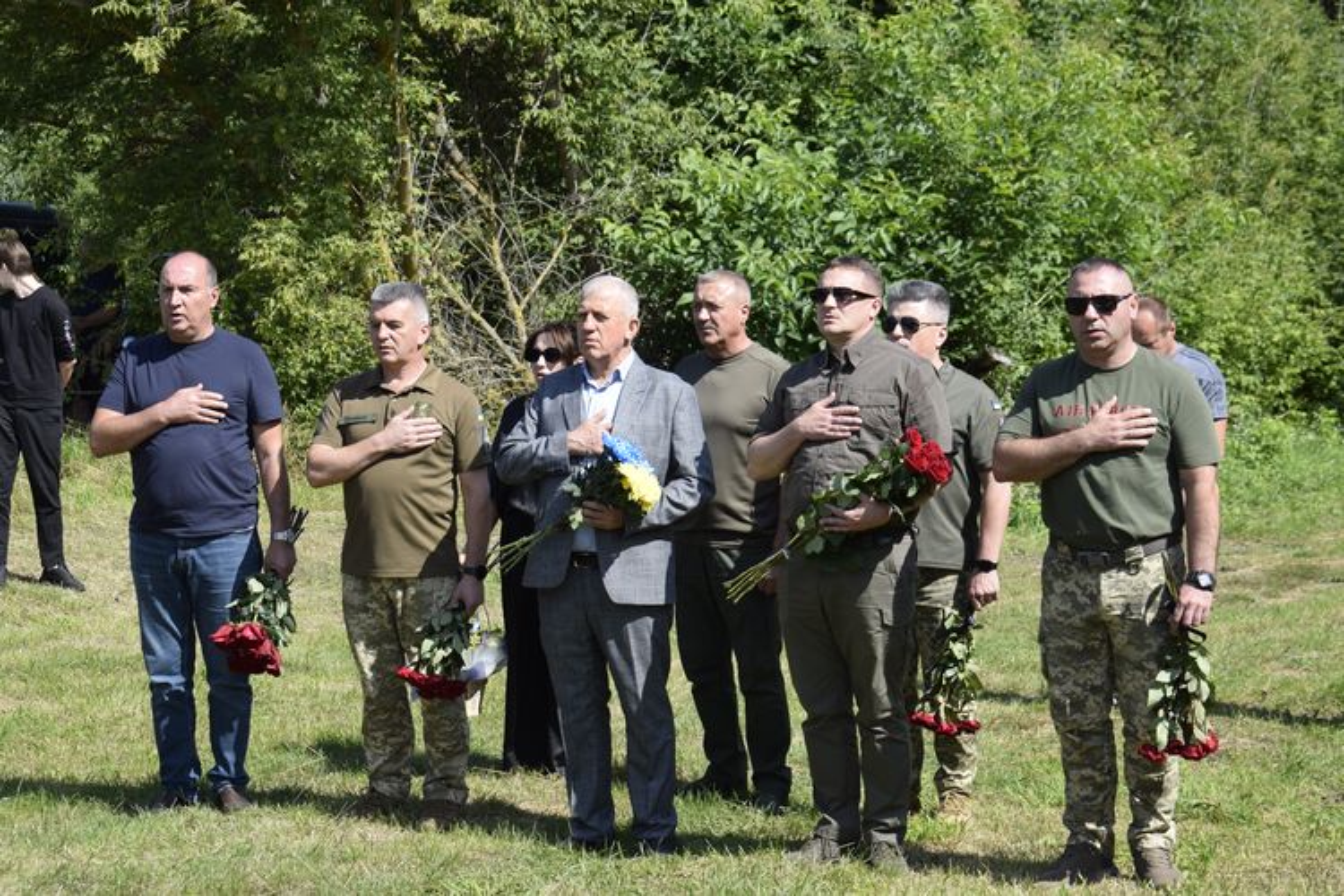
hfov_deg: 24.6
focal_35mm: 82
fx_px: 3080
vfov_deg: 16.6
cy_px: 448
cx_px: 672
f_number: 9
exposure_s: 1/320
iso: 200
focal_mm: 55
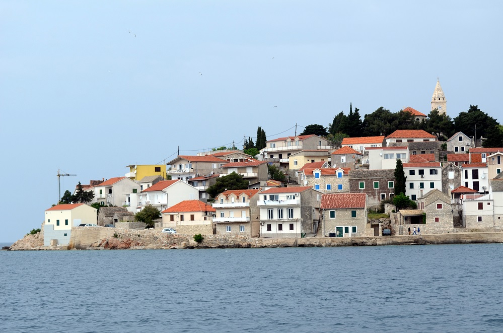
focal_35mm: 105
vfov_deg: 13.0
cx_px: 252
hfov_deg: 19.5
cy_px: 166
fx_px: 1464
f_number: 5
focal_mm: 70
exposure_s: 1/400
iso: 100
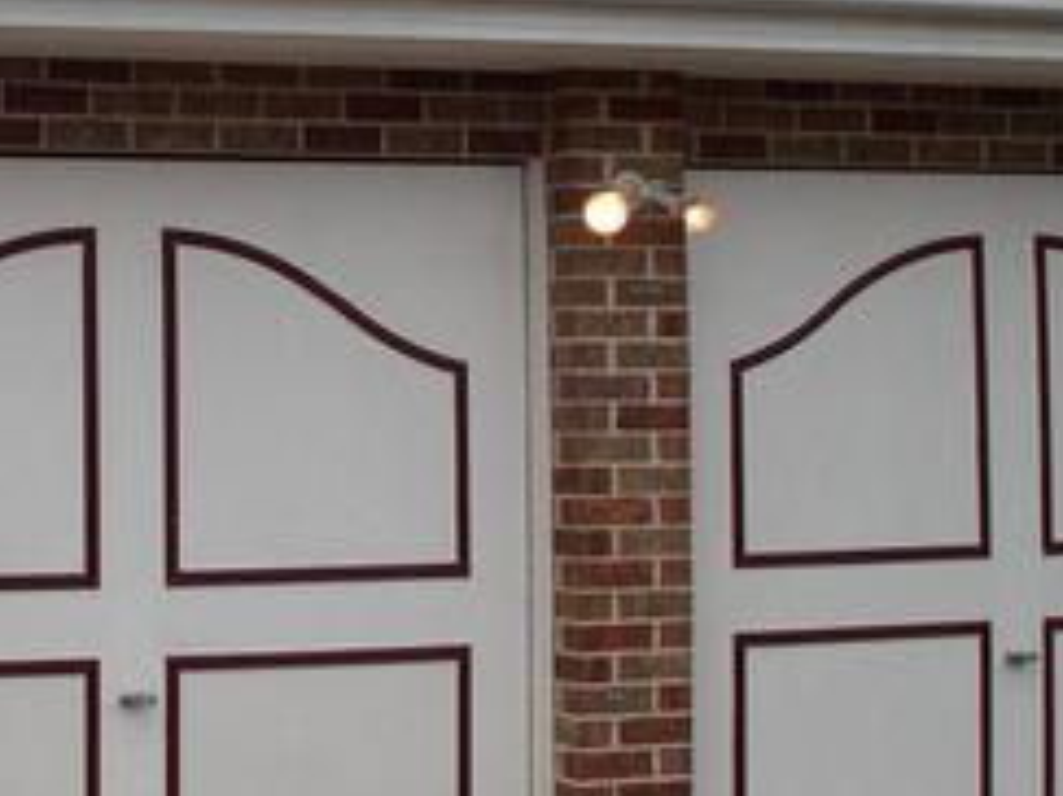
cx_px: -284
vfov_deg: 11.8
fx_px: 3837
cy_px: 166
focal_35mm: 125
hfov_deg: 15.1
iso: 141
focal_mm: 8
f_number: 7.6
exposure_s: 1/299
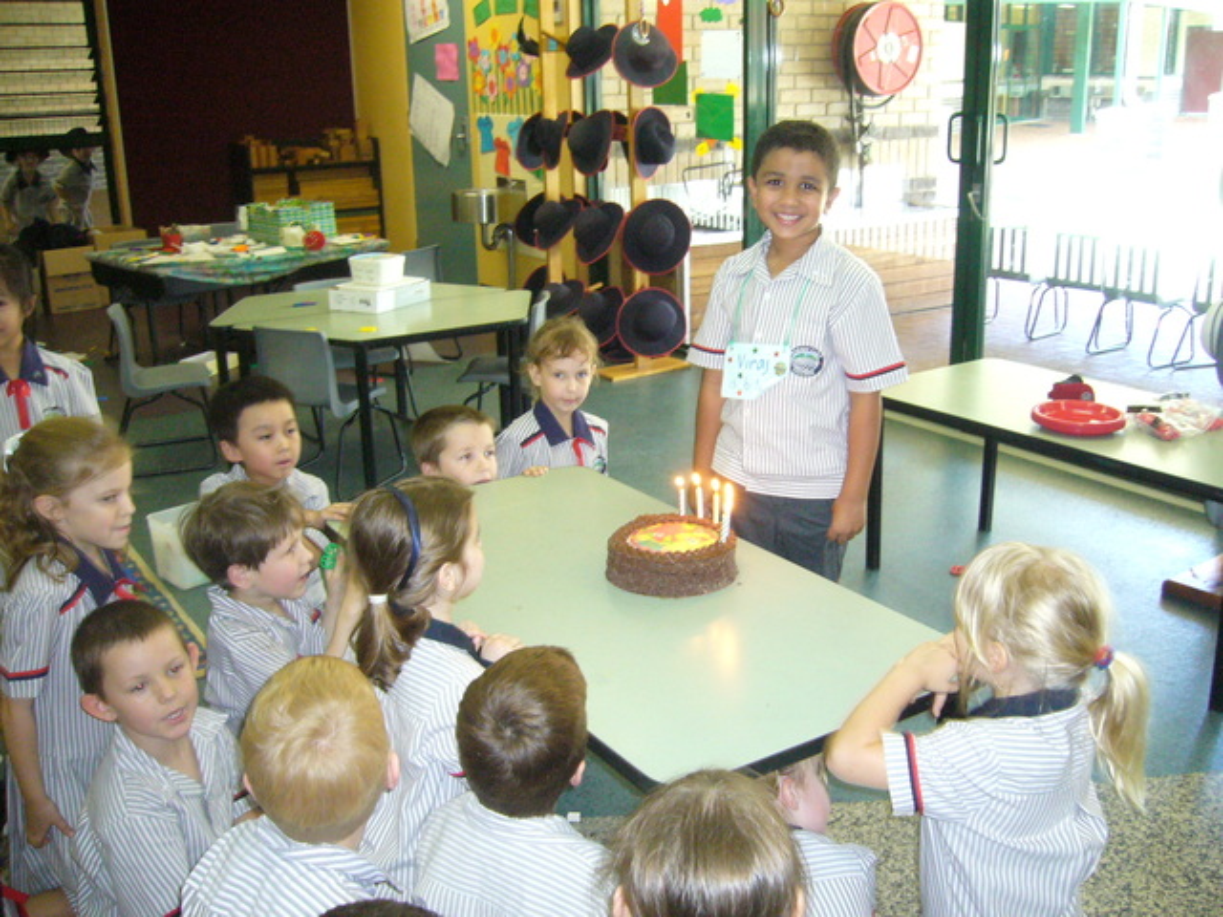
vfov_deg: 40.7
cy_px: 458
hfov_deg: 52.6
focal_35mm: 35
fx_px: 1237
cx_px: 612
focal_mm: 5.8
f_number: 2.8
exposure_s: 1/30
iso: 320
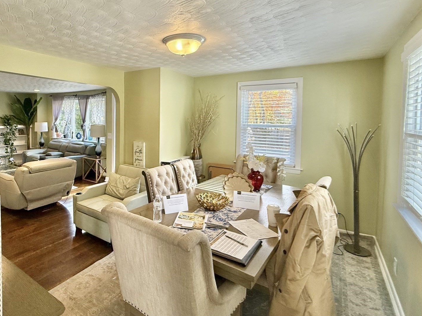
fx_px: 244
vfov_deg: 65.3
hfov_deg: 80.2
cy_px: 126
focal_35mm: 20
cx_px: 157
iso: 160
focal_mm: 2.22
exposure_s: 1/120
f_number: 2.2
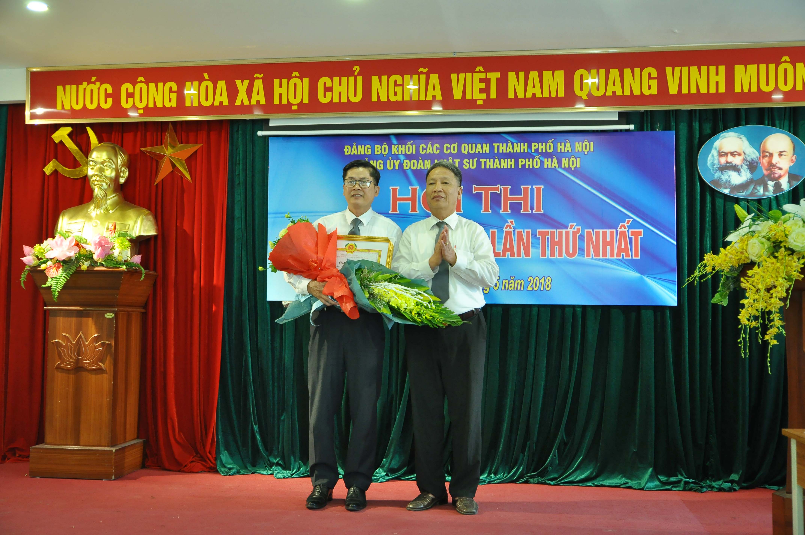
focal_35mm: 38
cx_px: 402
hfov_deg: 51.3
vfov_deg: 35.4
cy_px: 268
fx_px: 838
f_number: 2.8
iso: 800
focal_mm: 25
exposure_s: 1/80
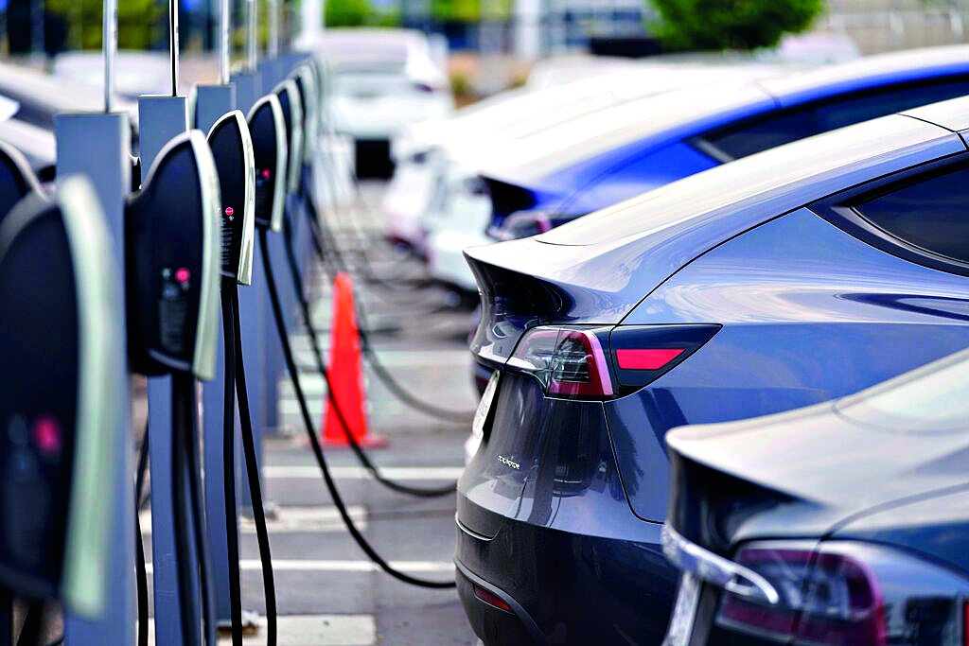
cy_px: 323
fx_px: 4145
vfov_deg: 8.9
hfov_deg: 13.3
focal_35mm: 154
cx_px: 484
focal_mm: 154
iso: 160
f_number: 2.8
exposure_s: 1/1000
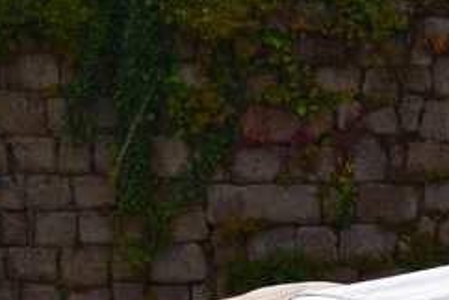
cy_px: 508
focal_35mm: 241
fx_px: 3009
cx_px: 751
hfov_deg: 8.3
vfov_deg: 5.6
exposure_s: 1/400
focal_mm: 38
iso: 200
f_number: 10
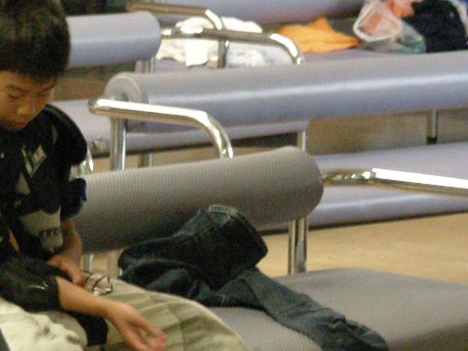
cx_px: 78
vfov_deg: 5.5
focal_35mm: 272
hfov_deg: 7.3
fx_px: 3676
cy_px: 292
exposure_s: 1/7.5
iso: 800
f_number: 3.5
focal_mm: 21.3
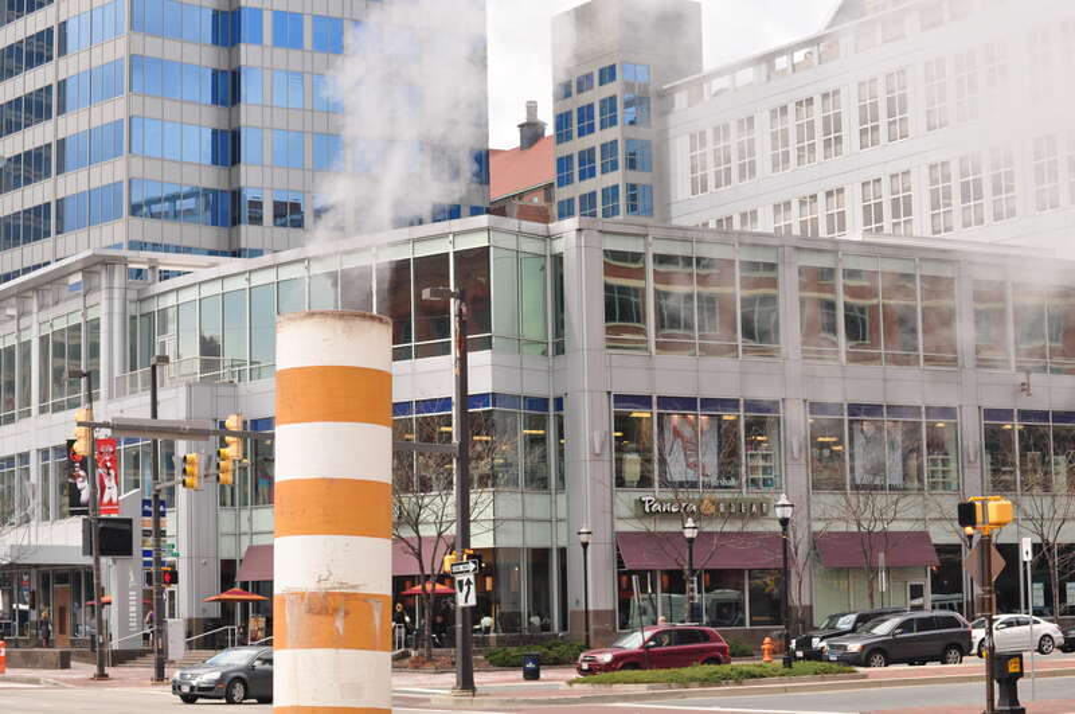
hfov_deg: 27.0
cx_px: 538
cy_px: 357
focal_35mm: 75
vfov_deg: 18.1
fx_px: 2236
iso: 200
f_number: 9
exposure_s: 1/320
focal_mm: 50
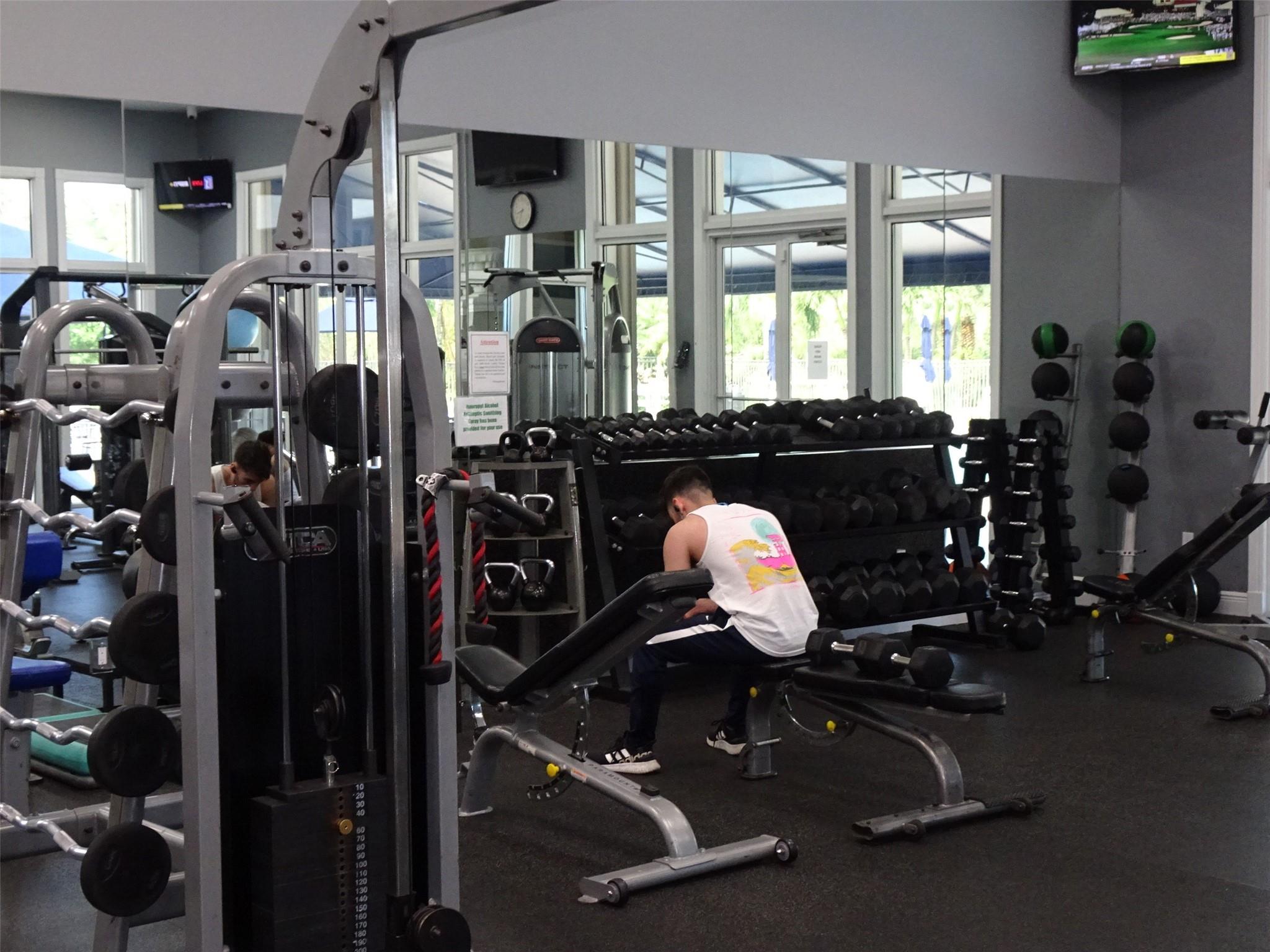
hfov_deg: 38.2
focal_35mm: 50
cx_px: 635
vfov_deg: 29.1
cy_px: 476
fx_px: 1834
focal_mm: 8.51
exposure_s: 1/50
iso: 640
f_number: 4.5
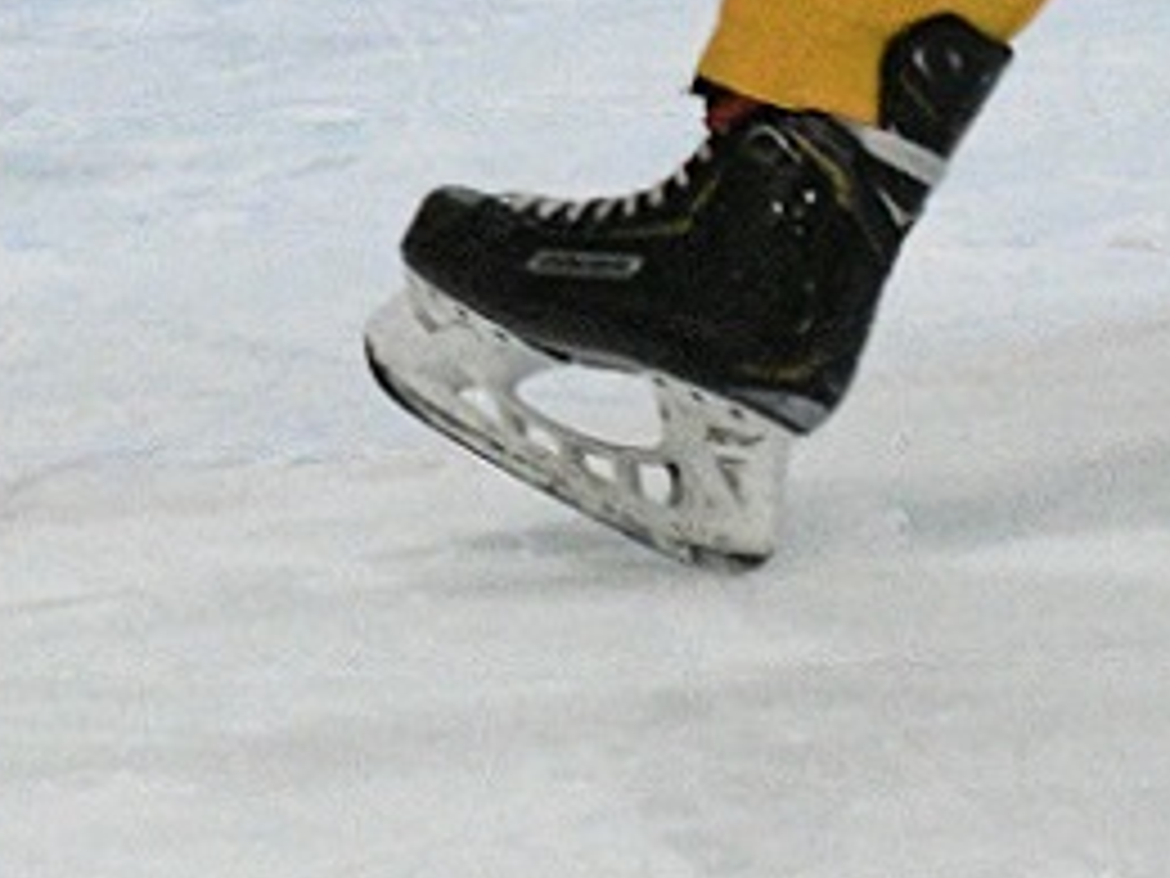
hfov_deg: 4.1
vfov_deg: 3.0
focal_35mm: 486
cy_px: -601
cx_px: -403
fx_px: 16427
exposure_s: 1/1000
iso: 8000
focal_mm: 82
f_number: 5
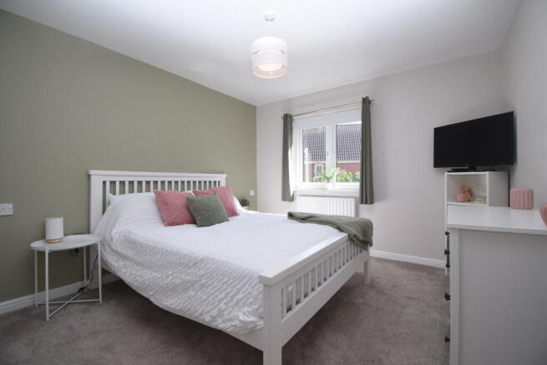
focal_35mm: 15
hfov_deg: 100.4
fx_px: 228
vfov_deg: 77.4
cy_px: 182
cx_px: 274
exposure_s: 1/160
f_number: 6.3
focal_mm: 10
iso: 400
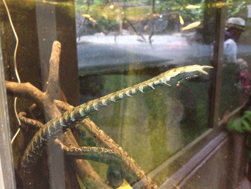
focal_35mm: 33
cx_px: 126
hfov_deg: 55.4
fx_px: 239
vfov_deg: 42.9
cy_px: 94
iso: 800
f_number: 2.4
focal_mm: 4.13
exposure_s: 1/15
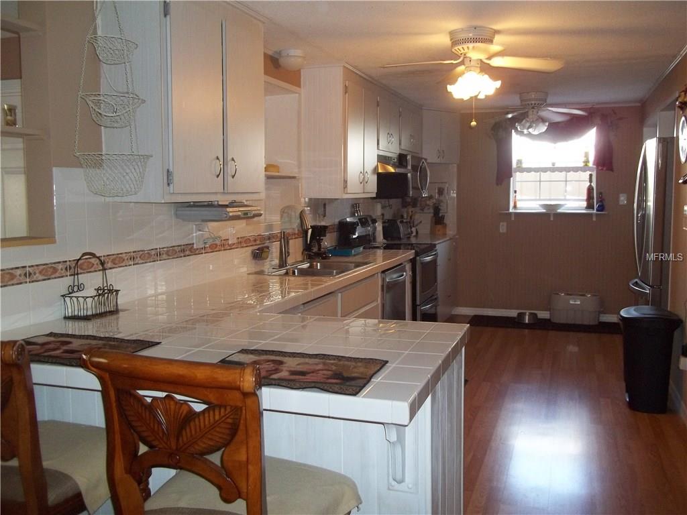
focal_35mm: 32
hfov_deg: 56.8
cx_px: 344
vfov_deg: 44.2
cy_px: 258
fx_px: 635
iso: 160
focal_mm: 5.7
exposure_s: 1/30
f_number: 2.9
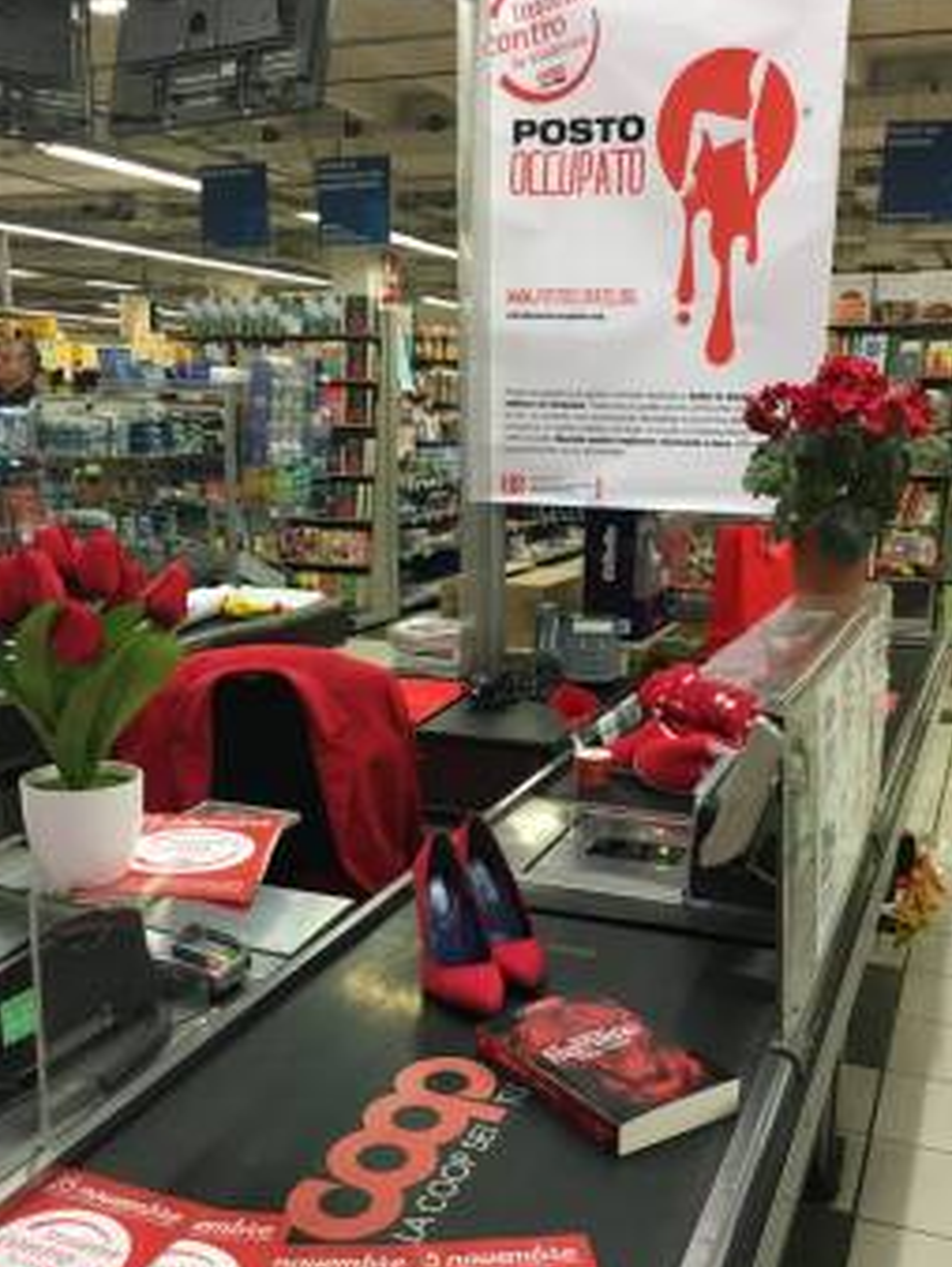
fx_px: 1318
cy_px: 716
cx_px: 467
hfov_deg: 39.7
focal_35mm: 36
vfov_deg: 51.2
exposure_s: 1/33
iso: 50
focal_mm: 4.15
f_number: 2.2
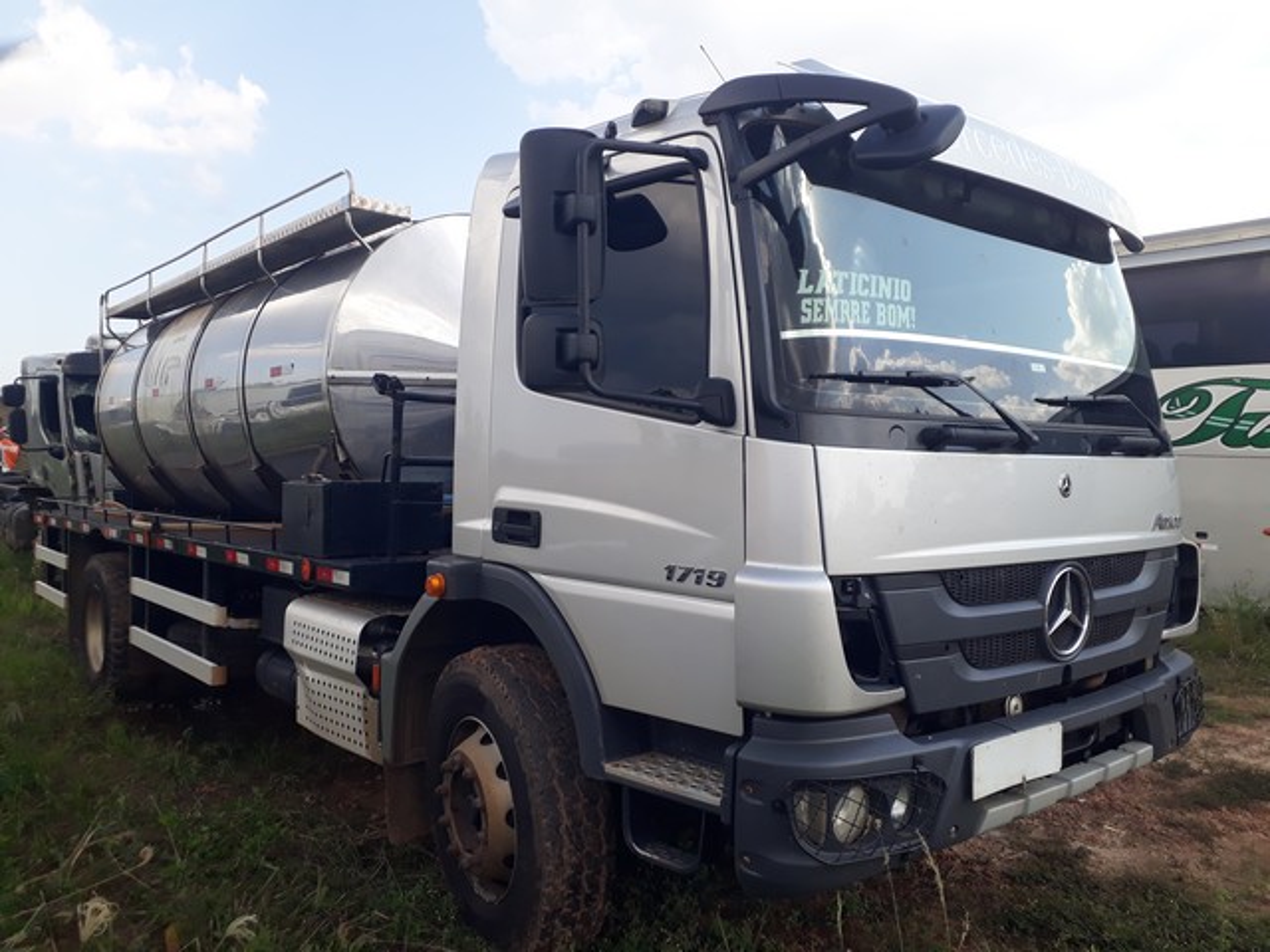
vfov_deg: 51.4
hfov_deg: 65.3
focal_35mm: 27
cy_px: 476
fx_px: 991
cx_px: 635
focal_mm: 3.6
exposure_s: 1/670
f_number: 1.9
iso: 40
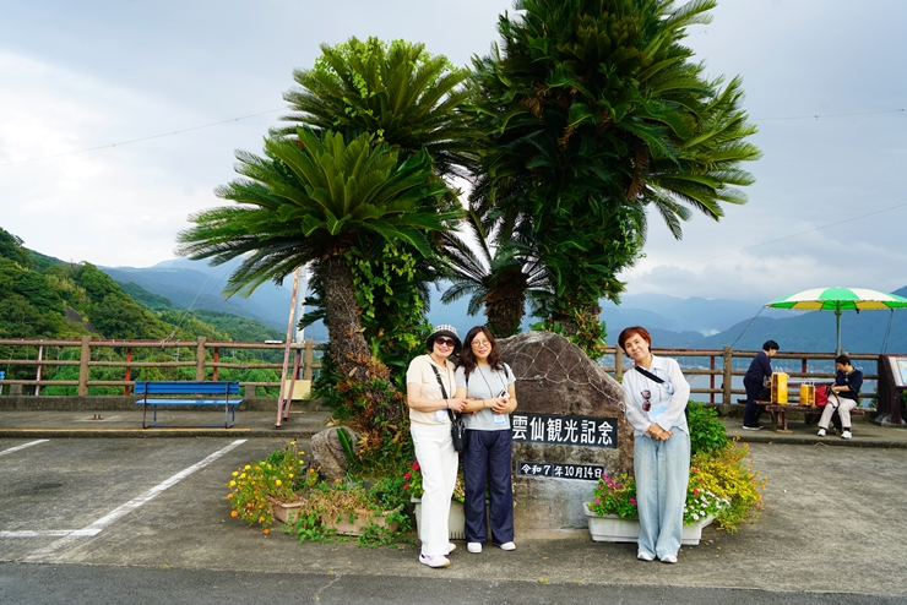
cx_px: 454
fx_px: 655
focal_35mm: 26
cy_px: 302
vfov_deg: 49.6
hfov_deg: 69.4
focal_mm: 26
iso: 100
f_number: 6.3
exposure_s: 1/100
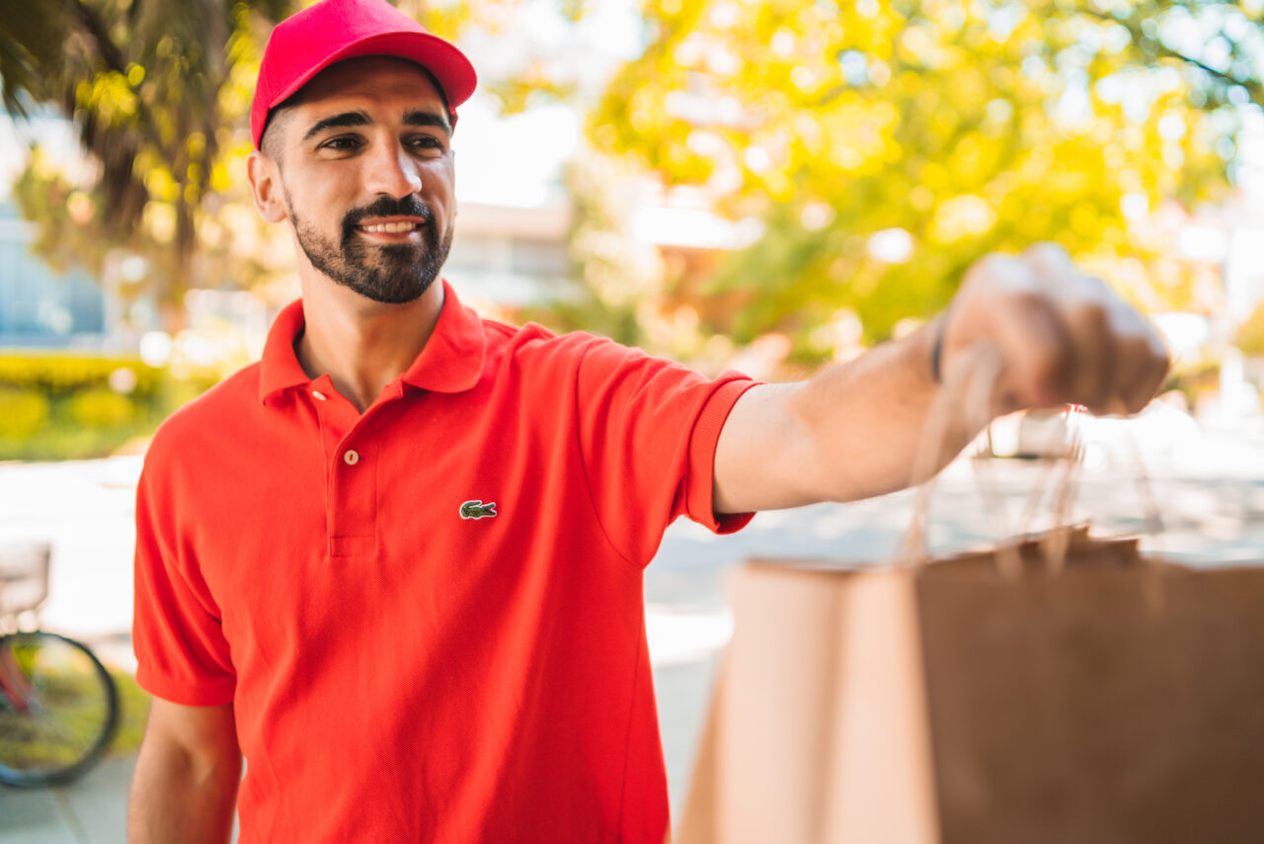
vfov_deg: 37.9
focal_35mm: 35
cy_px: 422
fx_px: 1229
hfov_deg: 54.4
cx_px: 632
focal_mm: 35
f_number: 2
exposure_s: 1/200
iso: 160
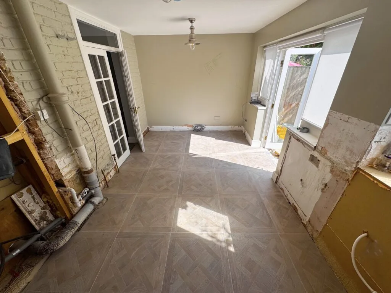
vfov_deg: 85.7
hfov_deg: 102.1
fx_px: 158
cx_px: 196
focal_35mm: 14
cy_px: 146
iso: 40
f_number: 2.2
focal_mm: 2.22
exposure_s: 1/529
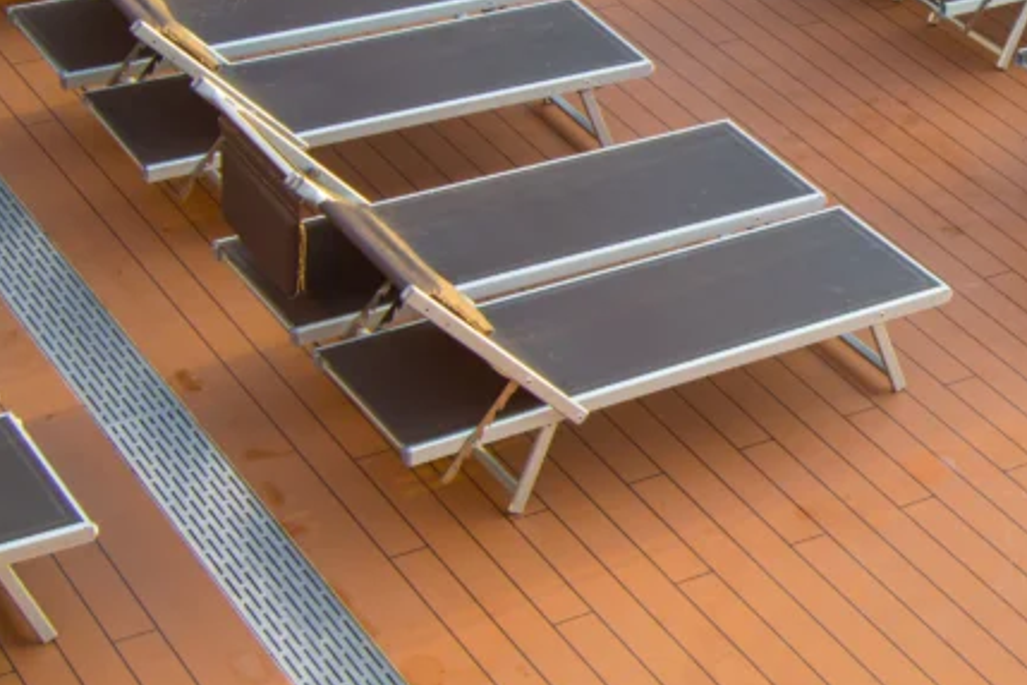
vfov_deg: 14.7
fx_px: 2653
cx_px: 1147
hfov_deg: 20.8
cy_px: 243
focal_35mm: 93
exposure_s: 1/100
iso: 200
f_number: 7.1
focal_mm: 26
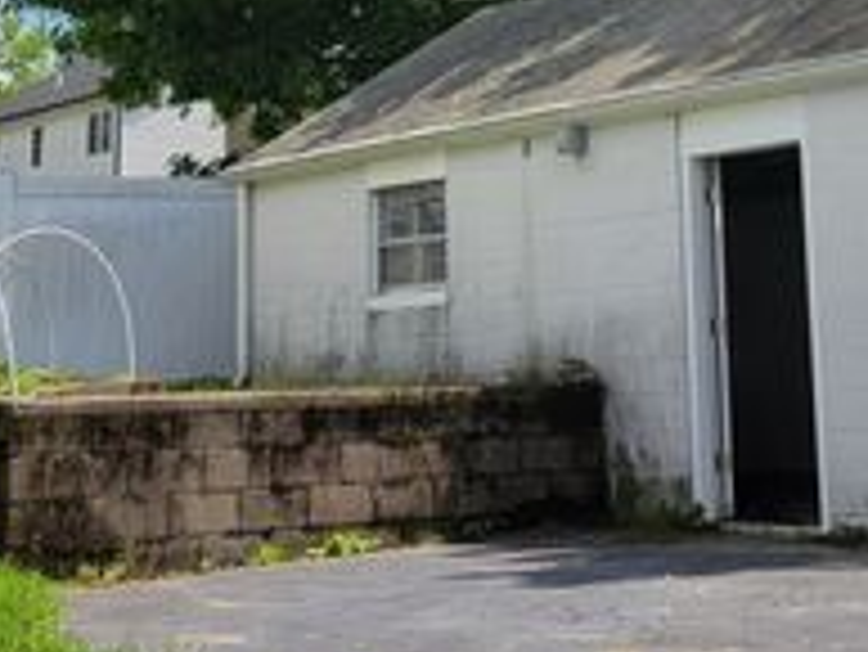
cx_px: 634
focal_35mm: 80
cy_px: -83
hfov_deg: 24.2
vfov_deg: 17.7
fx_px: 2007
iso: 40
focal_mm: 5.4
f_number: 1.8
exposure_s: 1/2005
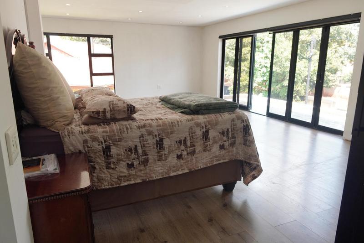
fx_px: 243
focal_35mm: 24
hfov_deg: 73.8
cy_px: 122
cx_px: 182
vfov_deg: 53.1
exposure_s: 1/60
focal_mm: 16
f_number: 4
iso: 400
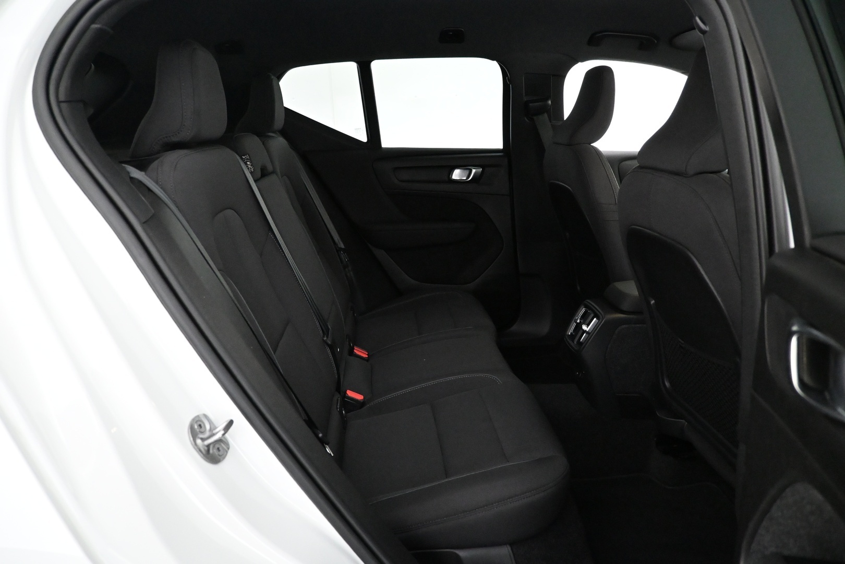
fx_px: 563
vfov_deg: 53.1
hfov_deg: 73.7
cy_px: 282
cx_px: 422
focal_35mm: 24
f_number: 3.5
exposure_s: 1/60
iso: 5600
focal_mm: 16
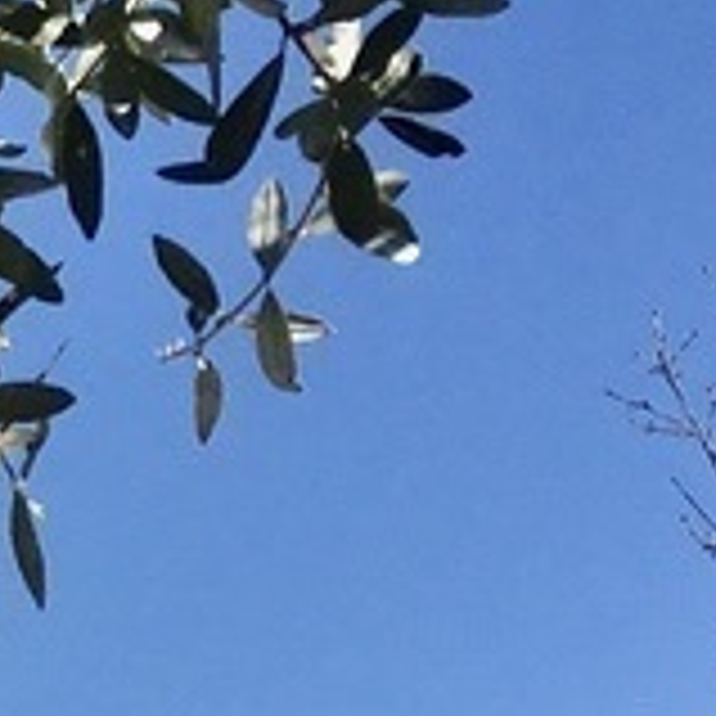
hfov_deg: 9.6
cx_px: -878
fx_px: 3861
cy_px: 1333
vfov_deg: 10.0
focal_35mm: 165
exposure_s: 1/2747
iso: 25
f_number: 2.2
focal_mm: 4.15
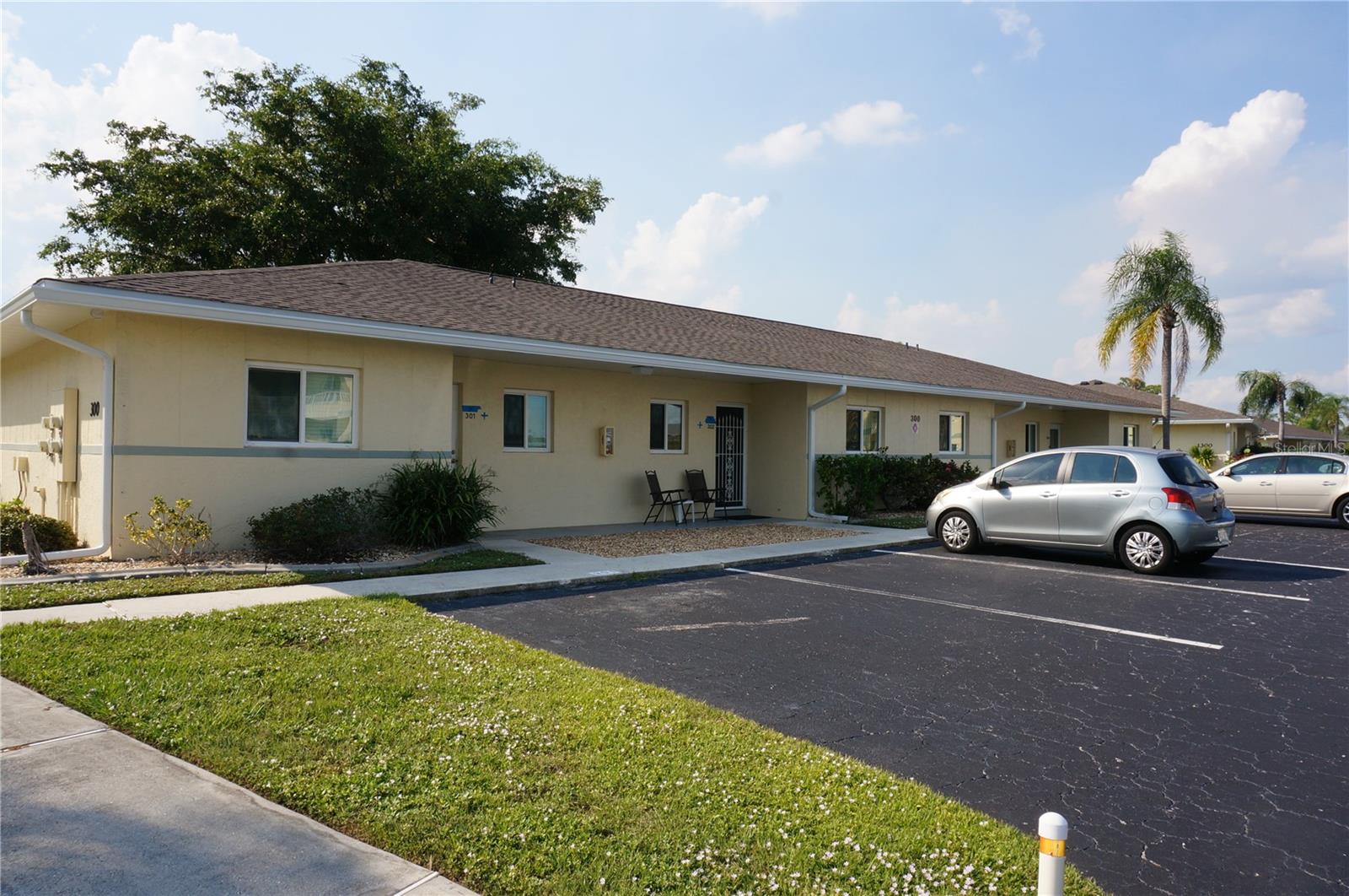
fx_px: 898
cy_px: 448
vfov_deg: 53.0
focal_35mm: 24
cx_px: 674
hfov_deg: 73.8
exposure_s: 1/160
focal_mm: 16
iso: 250
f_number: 16
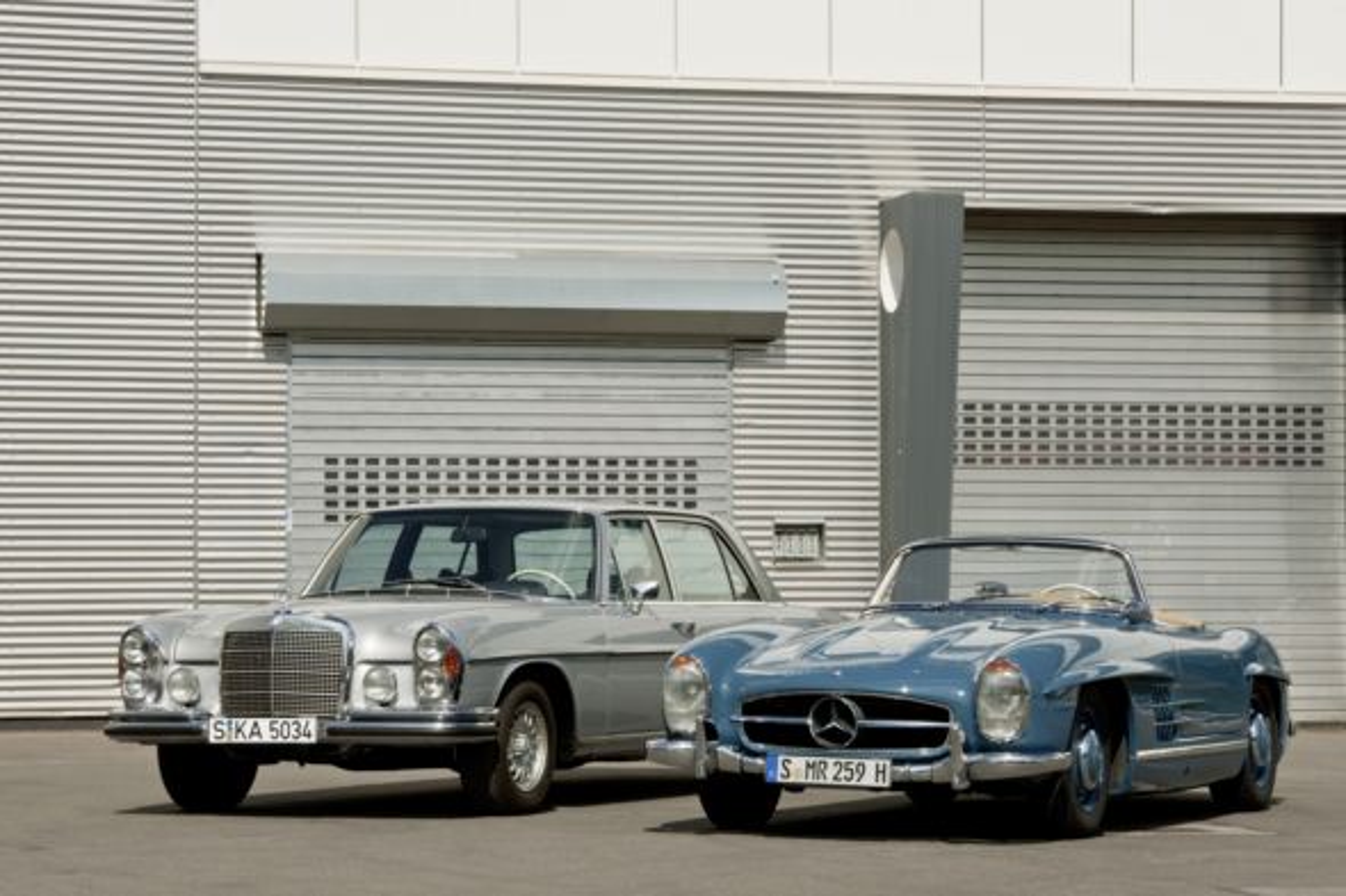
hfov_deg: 18.6
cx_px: 673
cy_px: 448
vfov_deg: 12.4
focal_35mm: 110
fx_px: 4111
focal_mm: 110
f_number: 16
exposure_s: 1/100
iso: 100
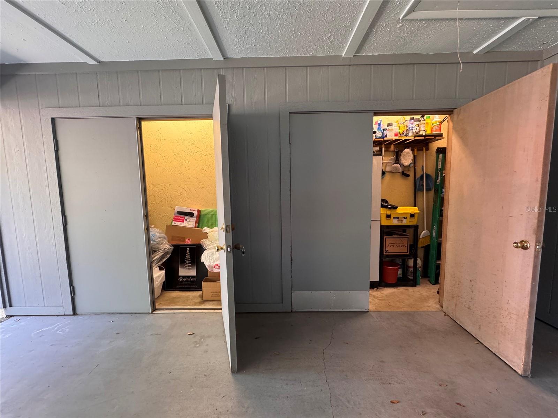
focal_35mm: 14
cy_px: 209
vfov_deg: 85.7
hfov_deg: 102.1
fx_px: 226
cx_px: 279
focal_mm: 2.22
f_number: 2.2
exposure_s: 1/60
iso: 250
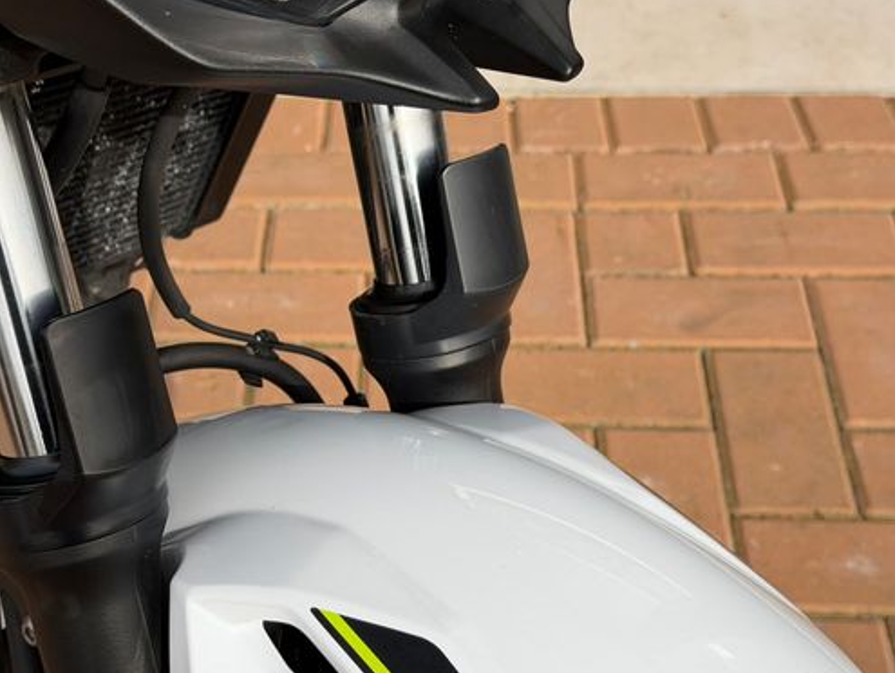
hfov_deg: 31.0
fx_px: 1604
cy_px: 398
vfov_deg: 23.6
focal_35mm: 62
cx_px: 318
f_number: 1.78
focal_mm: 6.76
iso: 64
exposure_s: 1/3891
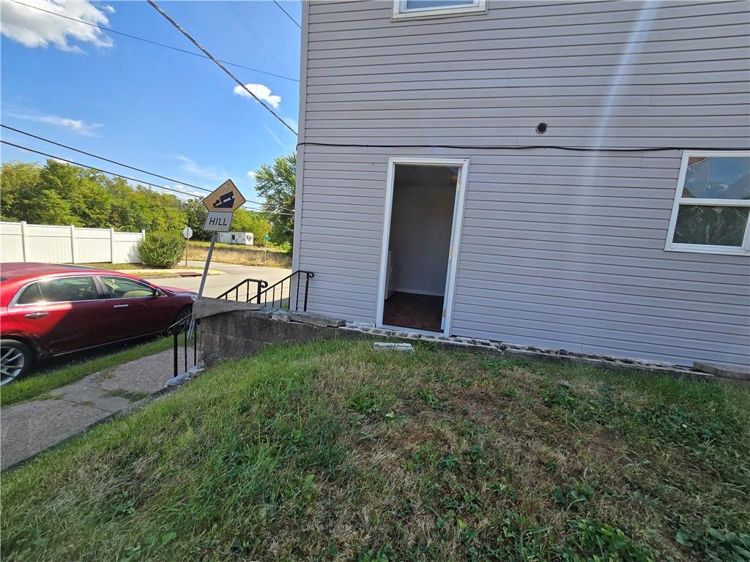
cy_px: 281
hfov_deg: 106.2
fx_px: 282
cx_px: 375
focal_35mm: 13
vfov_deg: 89.9
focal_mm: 2.2
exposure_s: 1/2000
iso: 80
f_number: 2.2
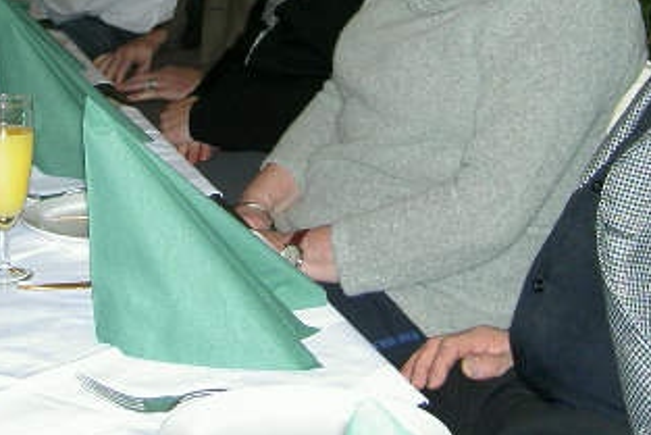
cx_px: 210
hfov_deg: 24.3
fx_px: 1502
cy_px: -56
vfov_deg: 16.0
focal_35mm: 83
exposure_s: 1/59.5
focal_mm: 8
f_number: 2.8
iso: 100
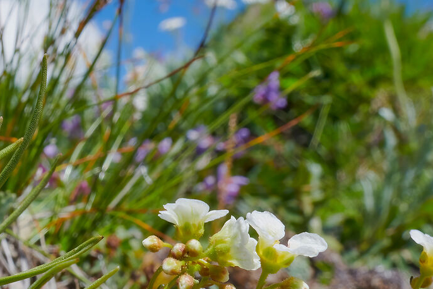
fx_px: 842
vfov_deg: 19.4
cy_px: 192
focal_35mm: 70
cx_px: -62
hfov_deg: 26.2
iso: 200
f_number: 16
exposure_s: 1/100
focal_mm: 20
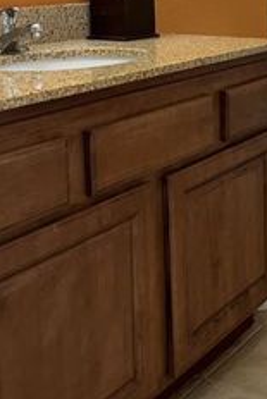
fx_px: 689
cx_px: 342
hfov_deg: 20.2
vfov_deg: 30.8
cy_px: 33
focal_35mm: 62
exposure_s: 1/60
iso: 100
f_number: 1.6
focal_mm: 5.1
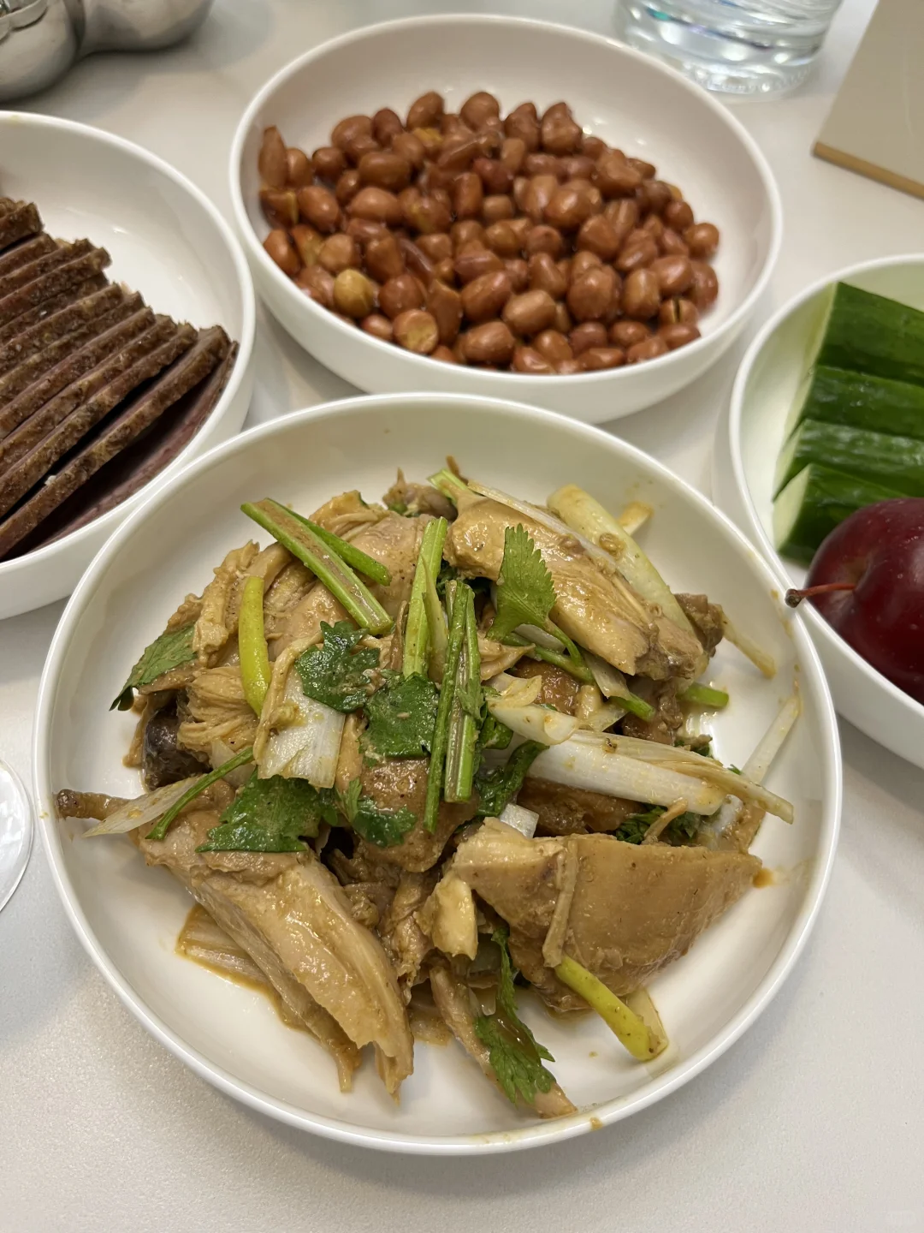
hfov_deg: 53.1
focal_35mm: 26
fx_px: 925
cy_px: 616
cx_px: 462
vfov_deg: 67.3
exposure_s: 1/50
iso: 80
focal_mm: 5.1
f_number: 1.6
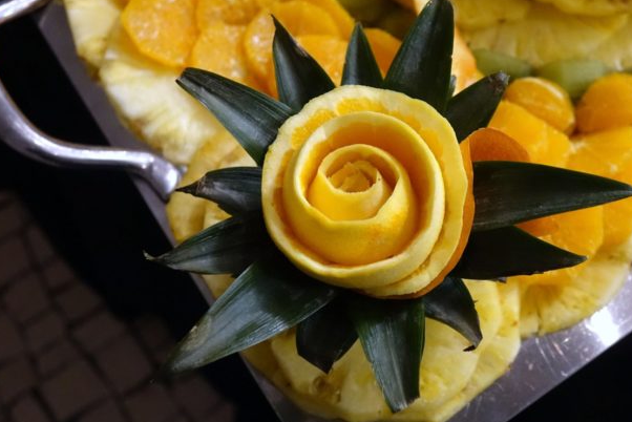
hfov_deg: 40.2
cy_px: 194
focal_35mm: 49
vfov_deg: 27.5
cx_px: 367
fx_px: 861
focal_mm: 15.13
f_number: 2.8
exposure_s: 1/50
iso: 2000
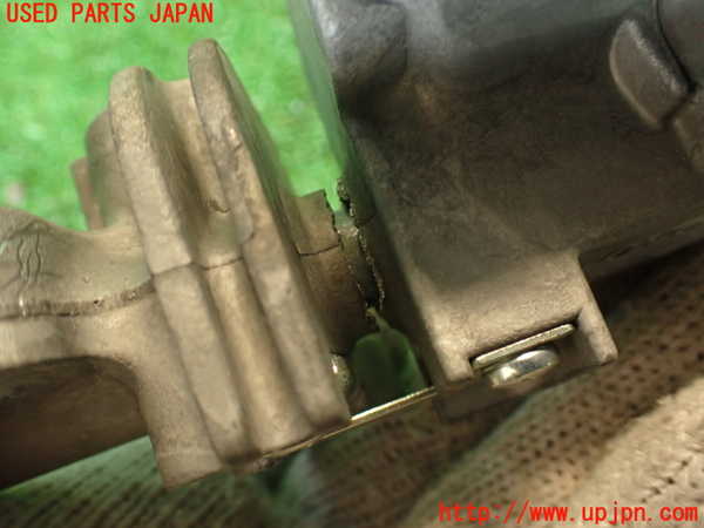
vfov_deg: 44.2
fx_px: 651
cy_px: 264
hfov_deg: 56.8
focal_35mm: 32
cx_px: 352
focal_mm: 5.79
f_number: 2.4
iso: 500
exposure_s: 1/30
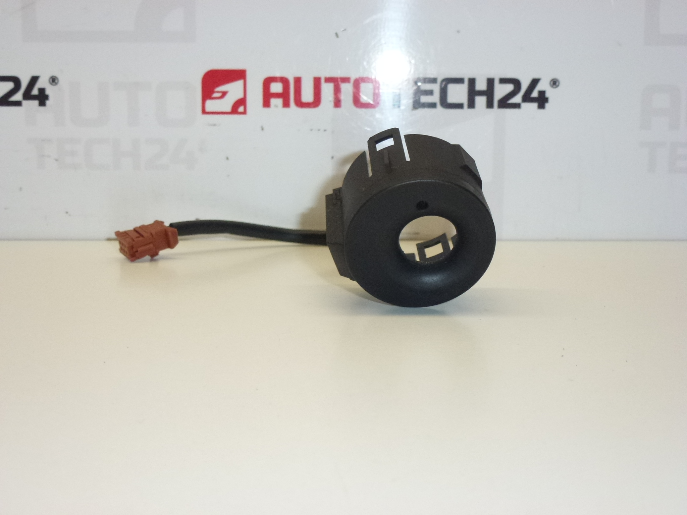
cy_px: 258
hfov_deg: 38.9
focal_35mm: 49
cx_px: 344
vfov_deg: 29.7
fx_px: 972
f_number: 4.1
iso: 400
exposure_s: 1/320
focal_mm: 8.7
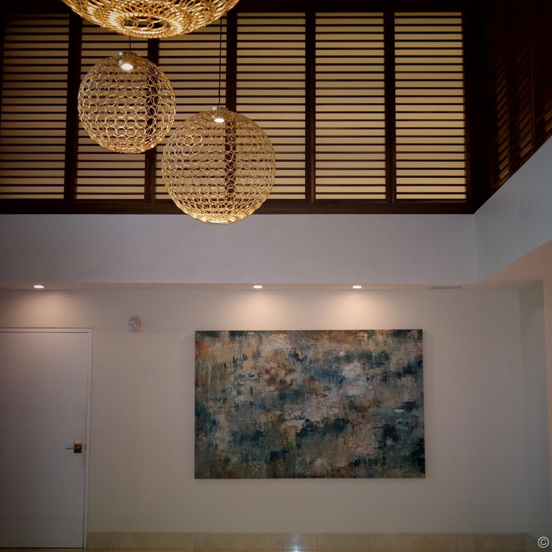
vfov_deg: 34.7
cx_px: 289
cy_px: 274
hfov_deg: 34.7
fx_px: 884
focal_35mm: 49
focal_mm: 25
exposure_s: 1/50
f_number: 4
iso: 400
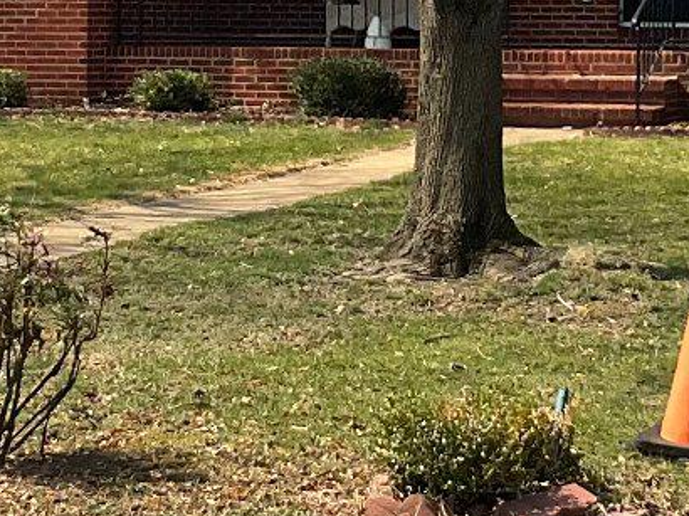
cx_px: 452
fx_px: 2884
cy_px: 25
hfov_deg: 13.6
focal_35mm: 145
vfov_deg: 10.2
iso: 16
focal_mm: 3
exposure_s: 1/1534
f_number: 1.8
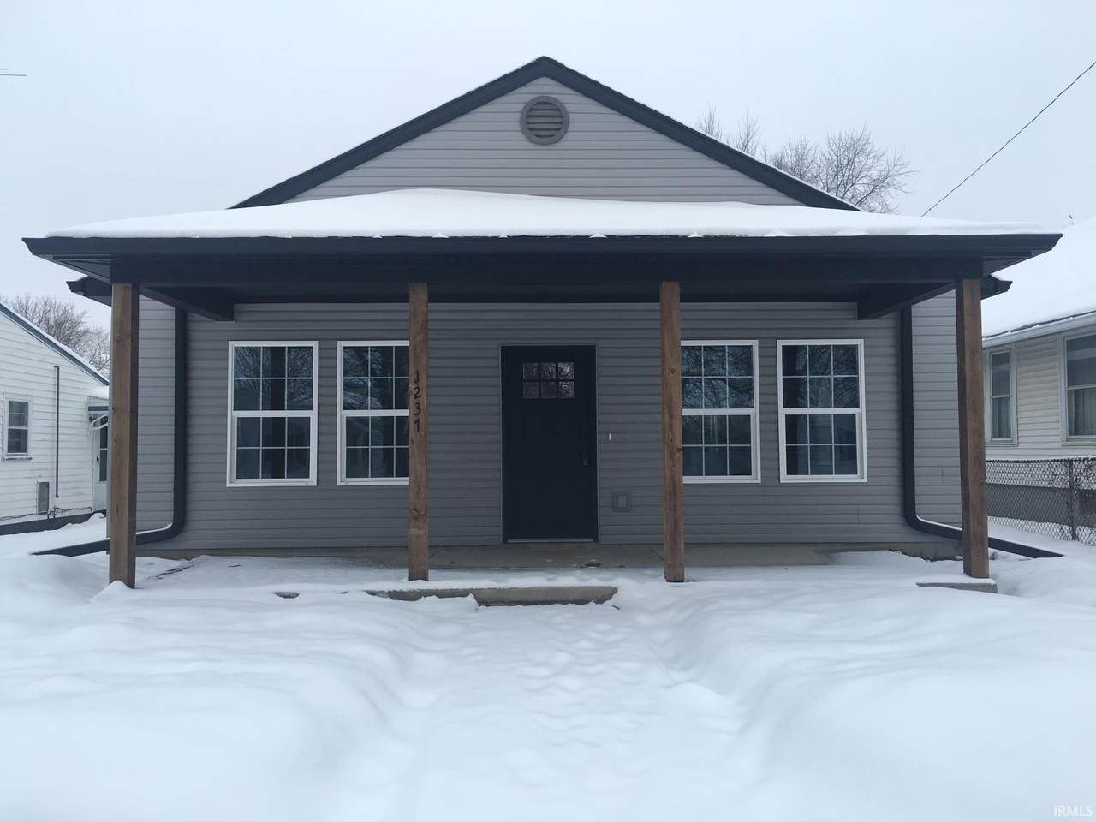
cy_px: 411
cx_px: 548
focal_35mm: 29
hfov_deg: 61.7
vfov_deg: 48.2
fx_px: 918
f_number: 2.2
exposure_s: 1/420
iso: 25
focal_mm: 4.15
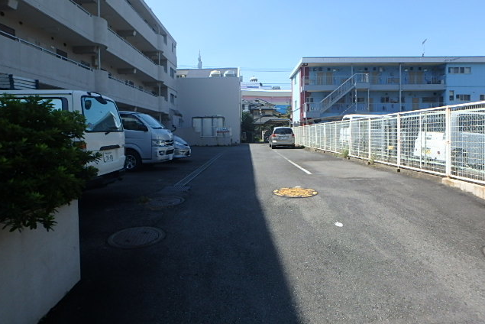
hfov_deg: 78.6
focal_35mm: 22
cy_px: 147
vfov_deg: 57.2
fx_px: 297
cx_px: 241
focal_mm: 3.7
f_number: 3.5
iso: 125
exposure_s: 1/800
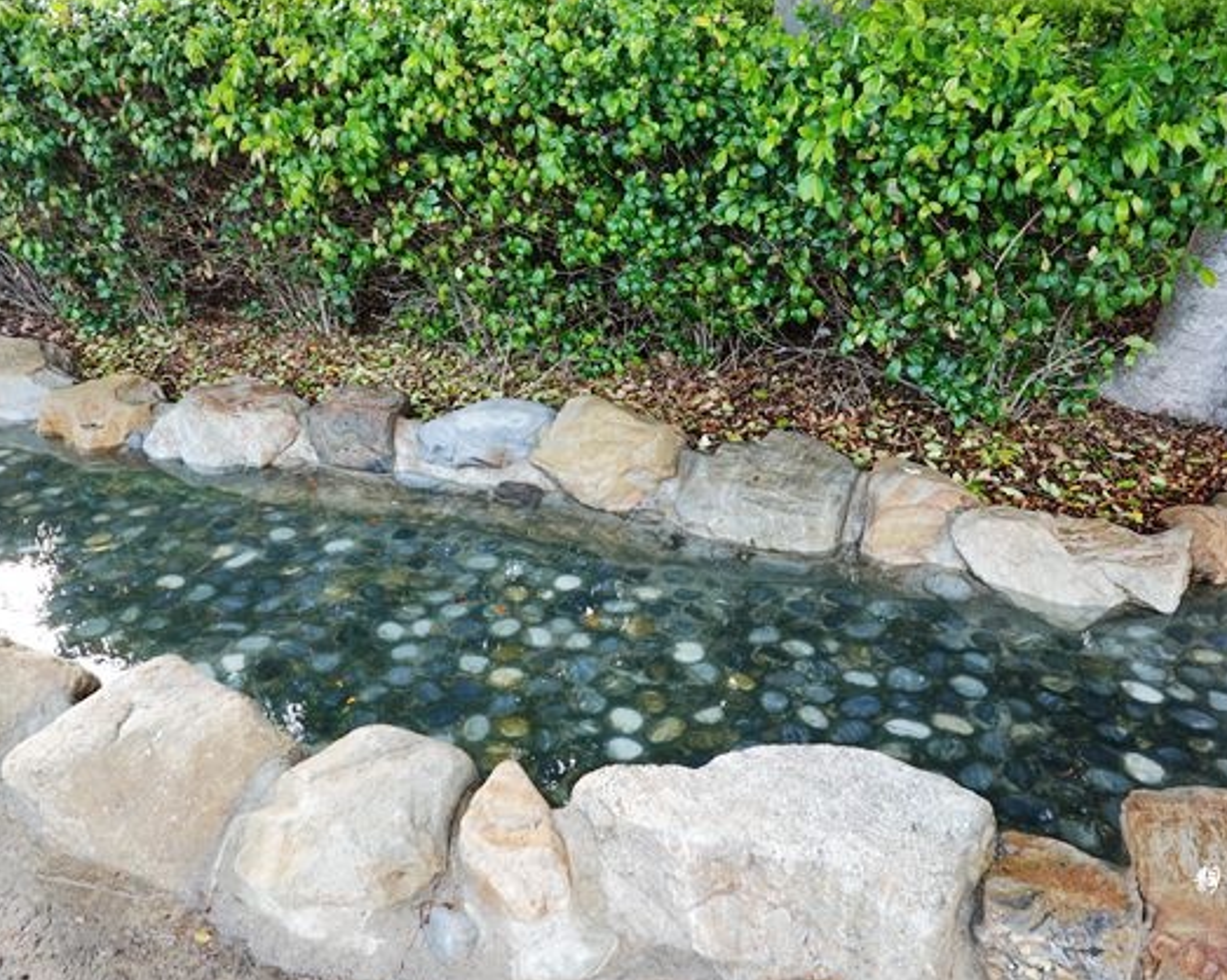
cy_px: 498
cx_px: 629
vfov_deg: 51.5
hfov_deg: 62.2
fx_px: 1016
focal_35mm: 28
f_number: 2.8
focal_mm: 9
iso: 125
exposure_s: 1/50
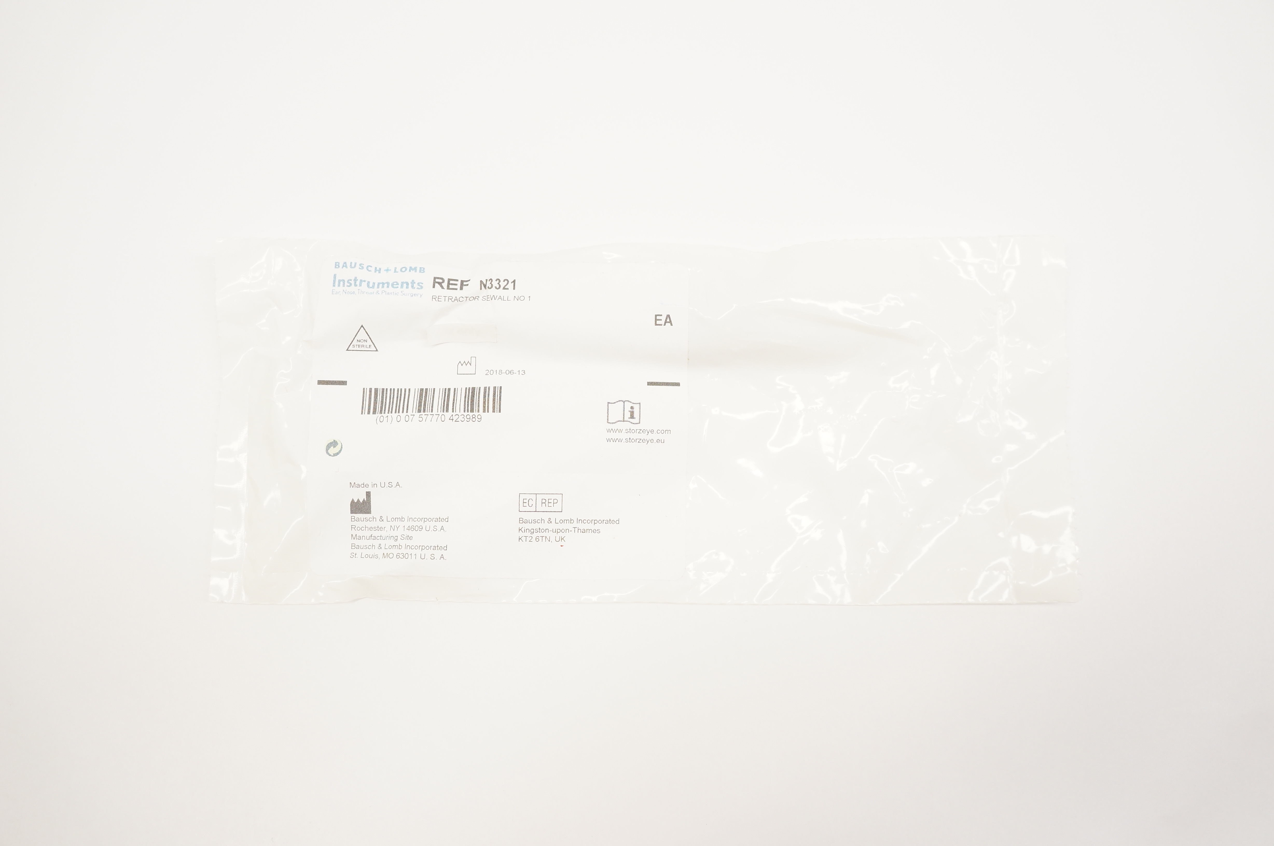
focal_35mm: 27
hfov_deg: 67.4
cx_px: 637
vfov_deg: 47.8
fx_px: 954
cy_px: 423
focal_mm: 18
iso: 400
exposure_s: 1/80
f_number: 5
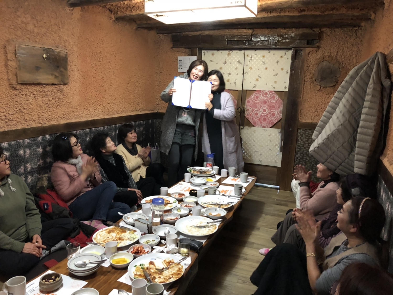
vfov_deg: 49.7
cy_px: 148
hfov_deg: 63.5
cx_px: 196
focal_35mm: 28
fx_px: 318
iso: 160
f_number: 1.8
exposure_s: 1/4
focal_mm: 3.99
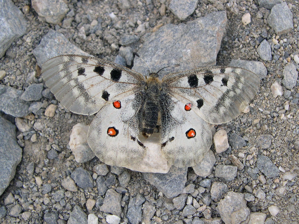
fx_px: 328
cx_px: 150
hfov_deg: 49.0
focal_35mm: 38
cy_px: 112
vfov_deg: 37.7
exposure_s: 1/341
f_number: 2.8
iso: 100
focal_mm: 8
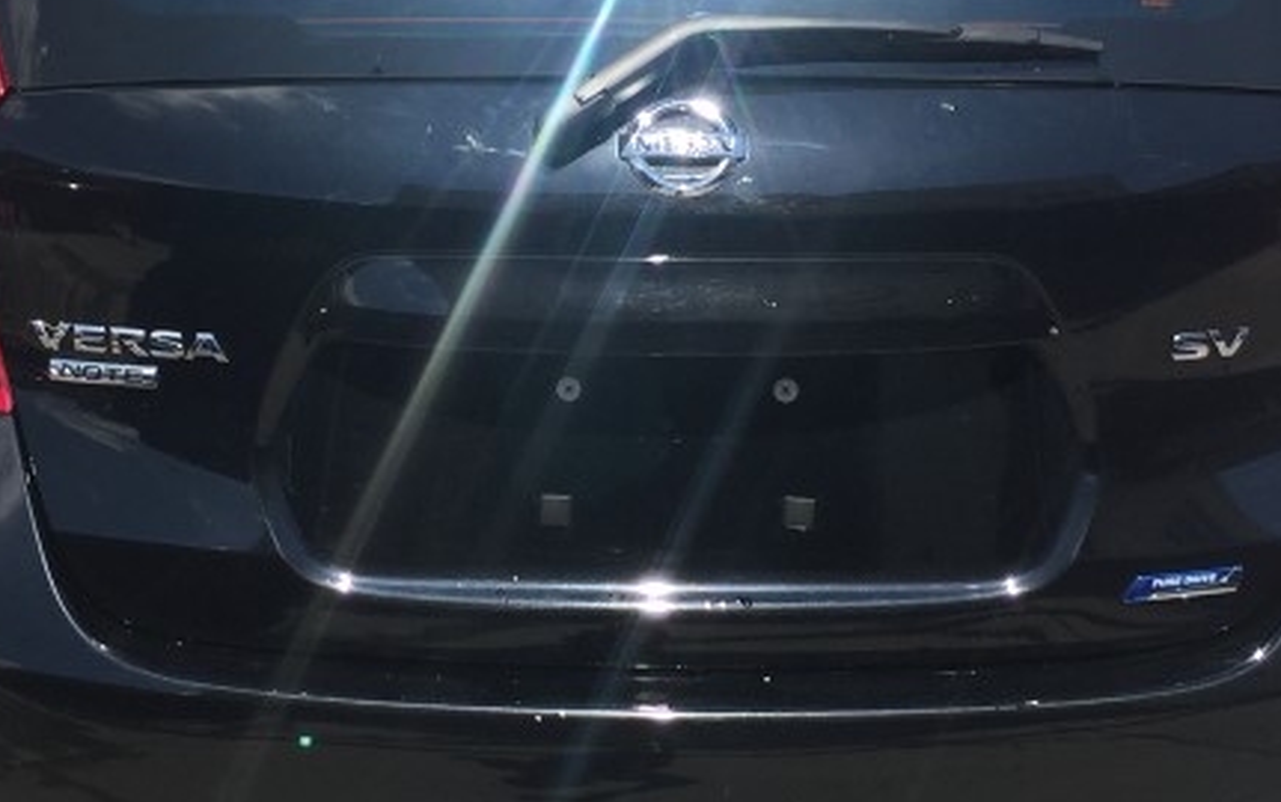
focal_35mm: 73
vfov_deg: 17.9
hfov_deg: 28.1
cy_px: 333
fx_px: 2550
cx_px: 496
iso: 32
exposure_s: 1/1522
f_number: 2.2
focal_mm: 4.15
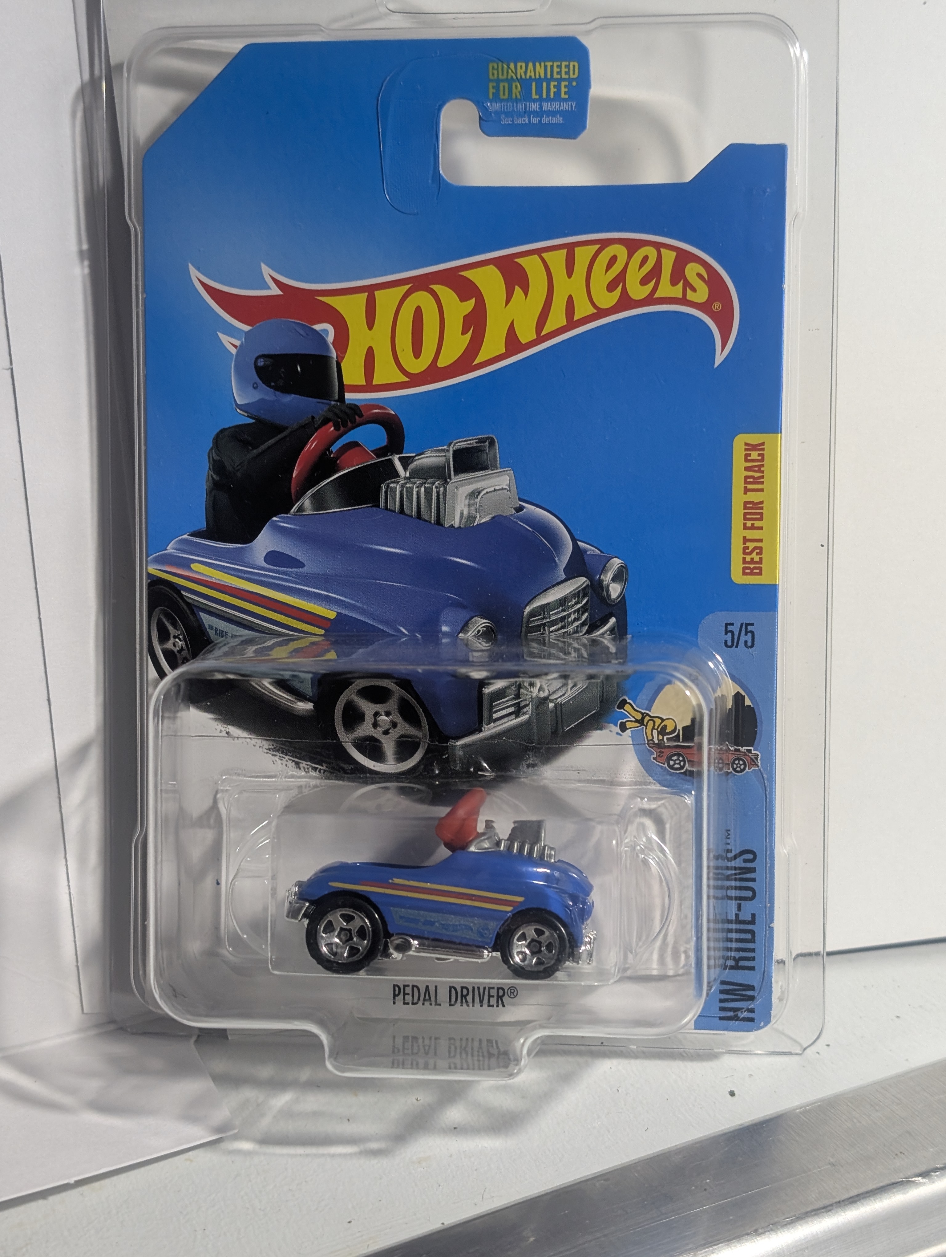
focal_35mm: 49
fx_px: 1781
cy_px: 628
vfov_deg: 38.9
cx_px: 473
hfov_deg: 29.7
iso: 95
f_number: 1.68
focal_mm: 6.9
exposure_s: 1/36.6
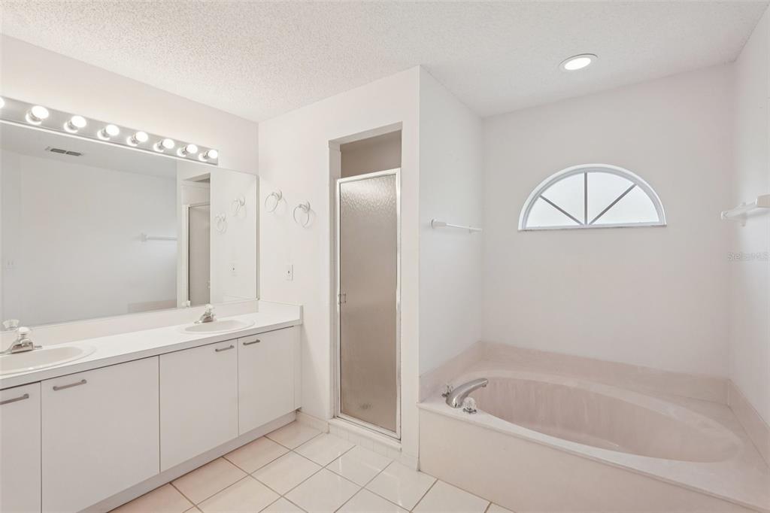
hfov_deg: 96.8
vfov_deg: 73.7
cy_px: 256
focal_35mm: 16
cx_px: 385
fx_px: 342
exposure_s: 1/60
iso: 400
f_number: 8
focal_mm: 16
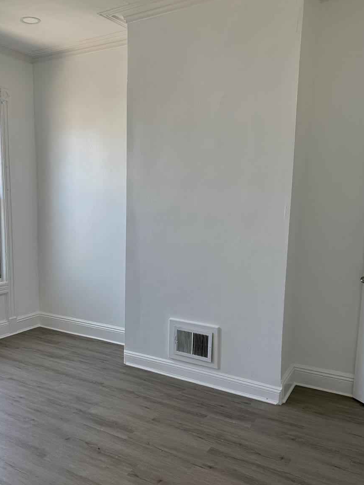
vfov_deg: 56.6
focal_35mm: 32
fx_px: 449
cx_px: 126
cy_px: 273
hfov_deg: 43.6
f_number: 1.78
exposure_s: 1/393
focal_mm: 6.76
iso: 100
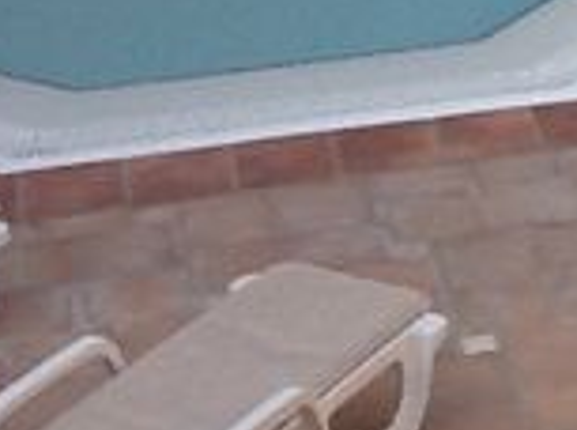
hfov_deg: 11.0
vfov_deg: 8.3
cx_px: 901
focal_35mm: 173
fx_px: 2877
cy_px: -321
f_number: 2.4
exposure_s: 1/990
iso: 40
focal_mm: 2.03
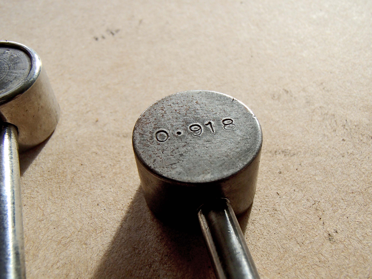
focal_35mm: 37
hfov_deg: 50.1
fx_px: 398
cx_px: 186
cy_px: 140
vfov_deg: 38.7
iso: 125
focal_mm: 6.64
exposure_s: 1/160
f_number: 4.7
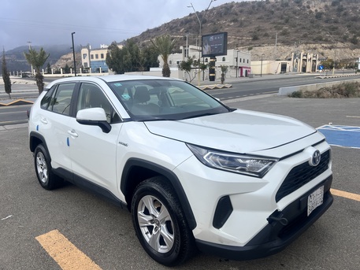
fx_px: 270
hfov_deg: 67.3
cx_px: 180
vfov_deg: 53.1
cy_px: 135
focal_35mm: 26
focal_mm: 5.7
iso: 50
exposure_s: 1/1295
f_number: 1.5
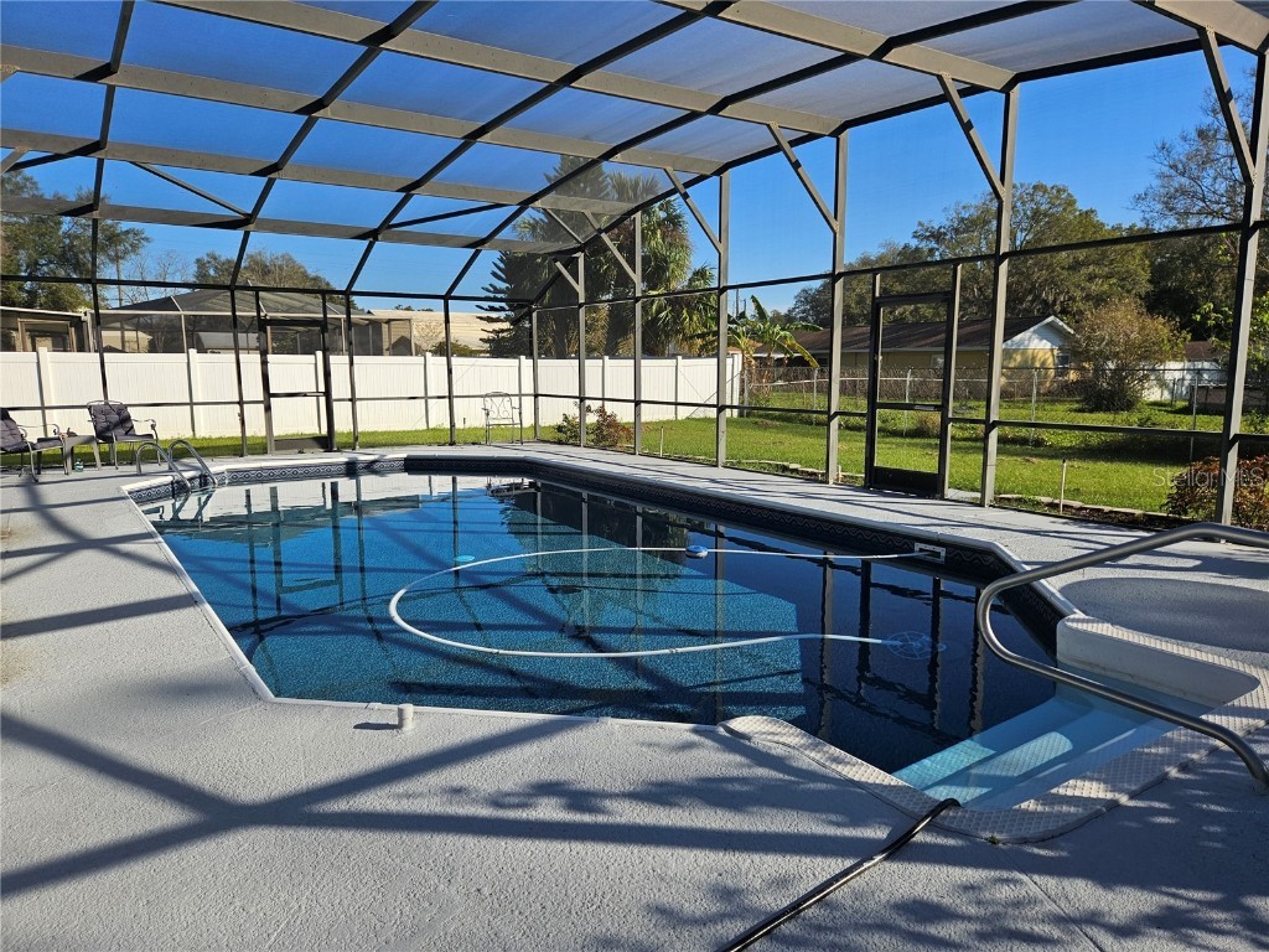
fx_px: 843
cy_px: 476
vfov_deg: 58.9
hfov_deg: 73.9
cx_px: 634
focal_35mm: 23
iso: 32
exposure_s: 1/2000
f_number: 1.8
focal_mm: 5.4
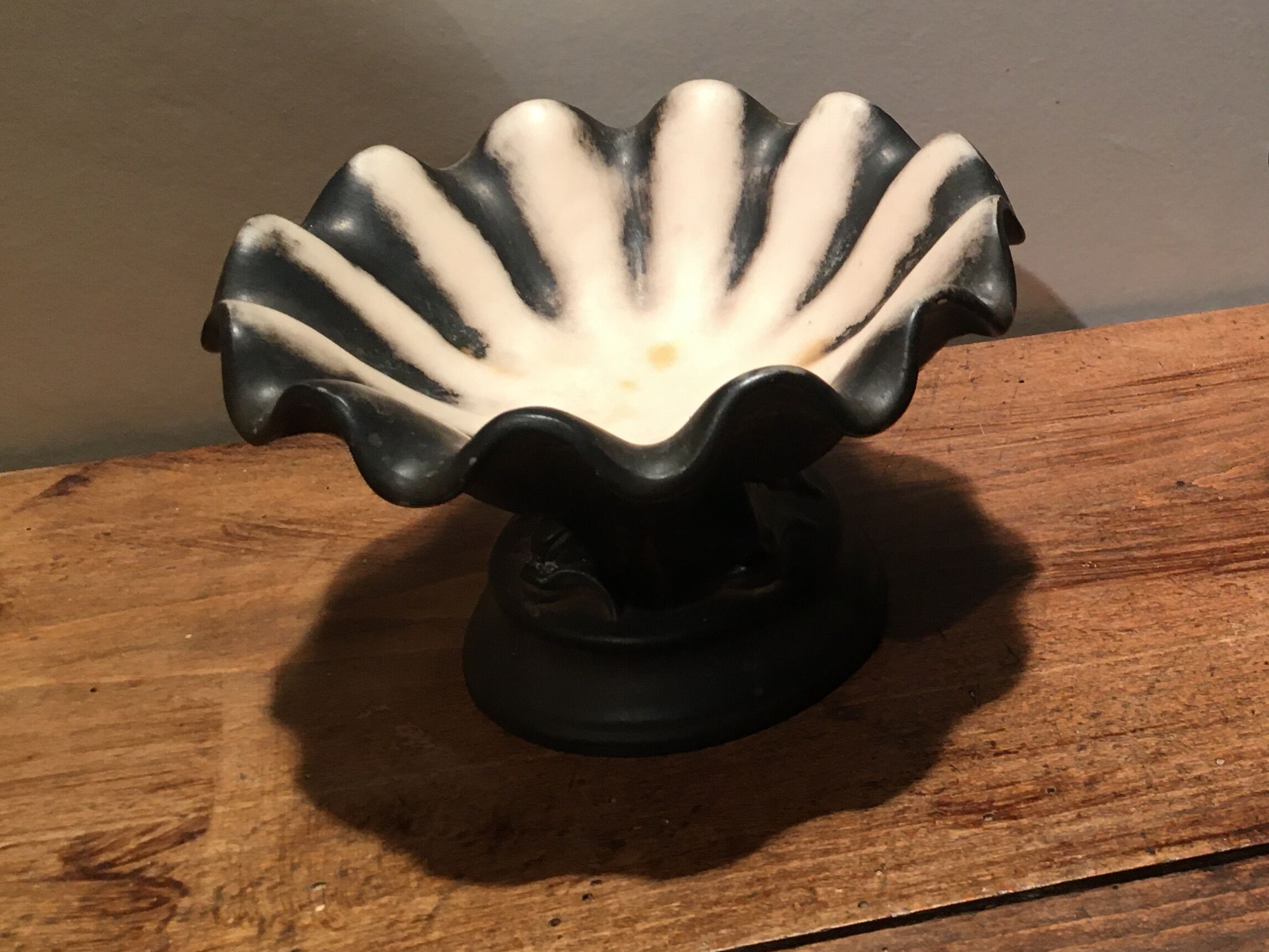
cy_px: 289
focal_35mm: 51
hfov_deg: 35.6
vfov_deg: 28.3
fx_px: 1870
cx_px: 1098
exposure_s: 1/33
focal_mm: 4.15
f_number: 2.2
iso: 100
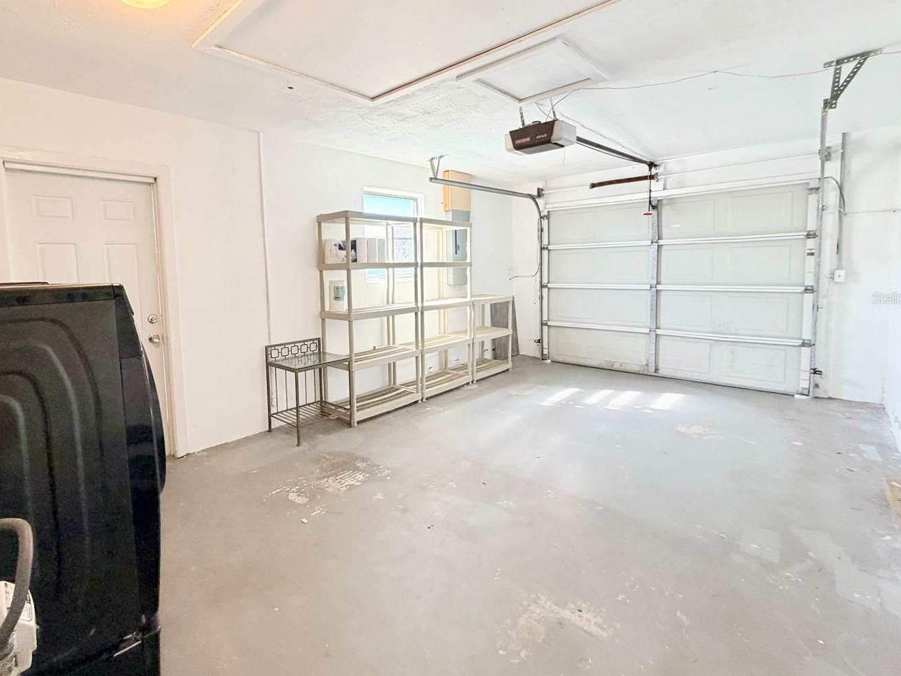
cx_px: 390
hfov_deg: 90.5
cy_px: 298
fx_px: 442
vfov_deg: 74.4
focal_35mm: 17
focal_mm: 2.22
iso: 200
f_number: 2.2
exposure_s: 1/60
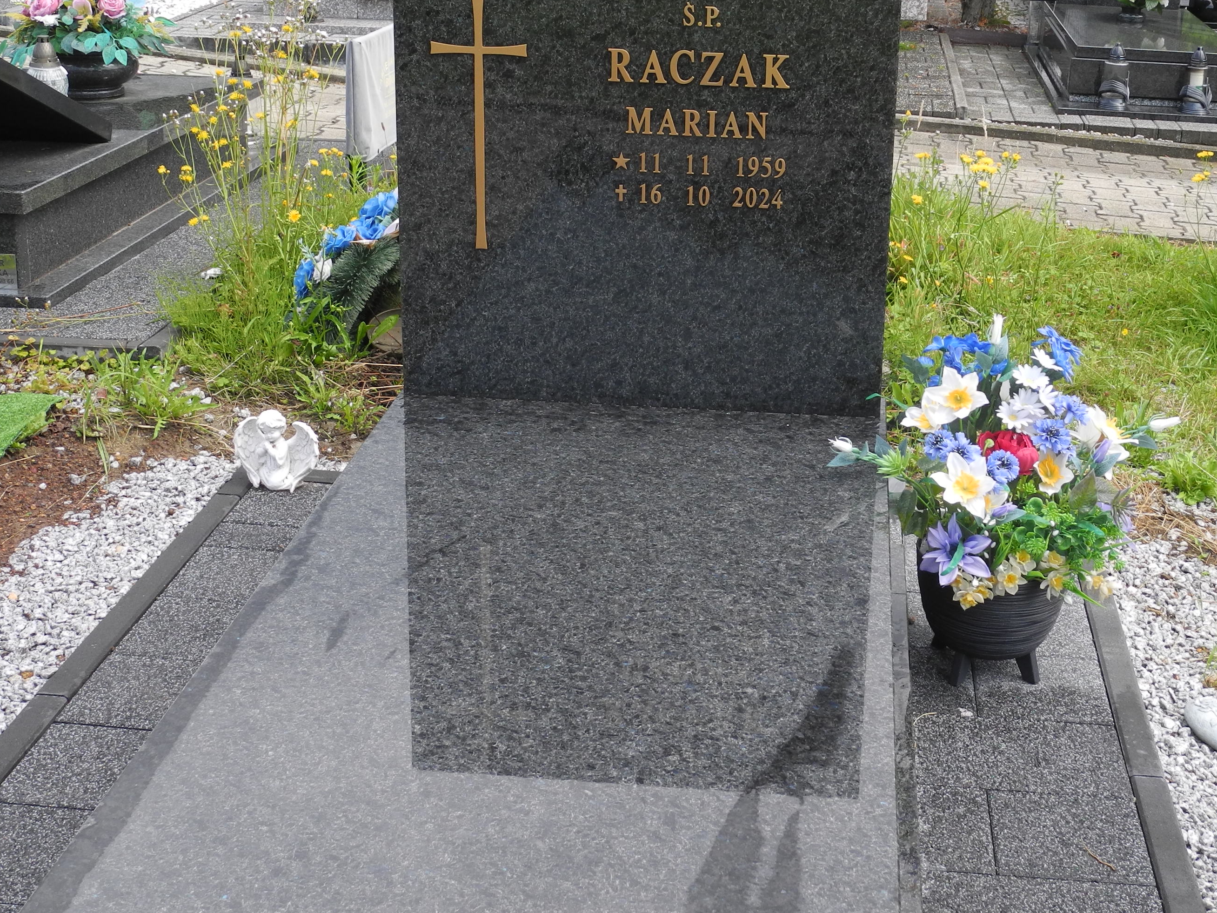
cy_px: 291
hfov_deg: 36.0
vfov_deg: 27.3
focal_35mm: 53
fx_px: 1863
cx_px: 731
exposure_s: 1/400
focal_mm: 8.1
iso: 100
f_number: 3.2
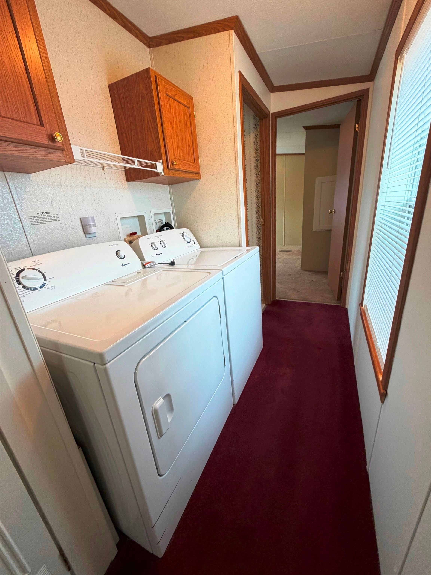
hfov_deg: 85.7
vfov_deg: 102.1
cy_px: 288
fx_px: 232
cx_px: 216
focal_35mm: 14
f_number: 2.2
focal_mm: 2.22
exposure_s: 1/120
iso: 200
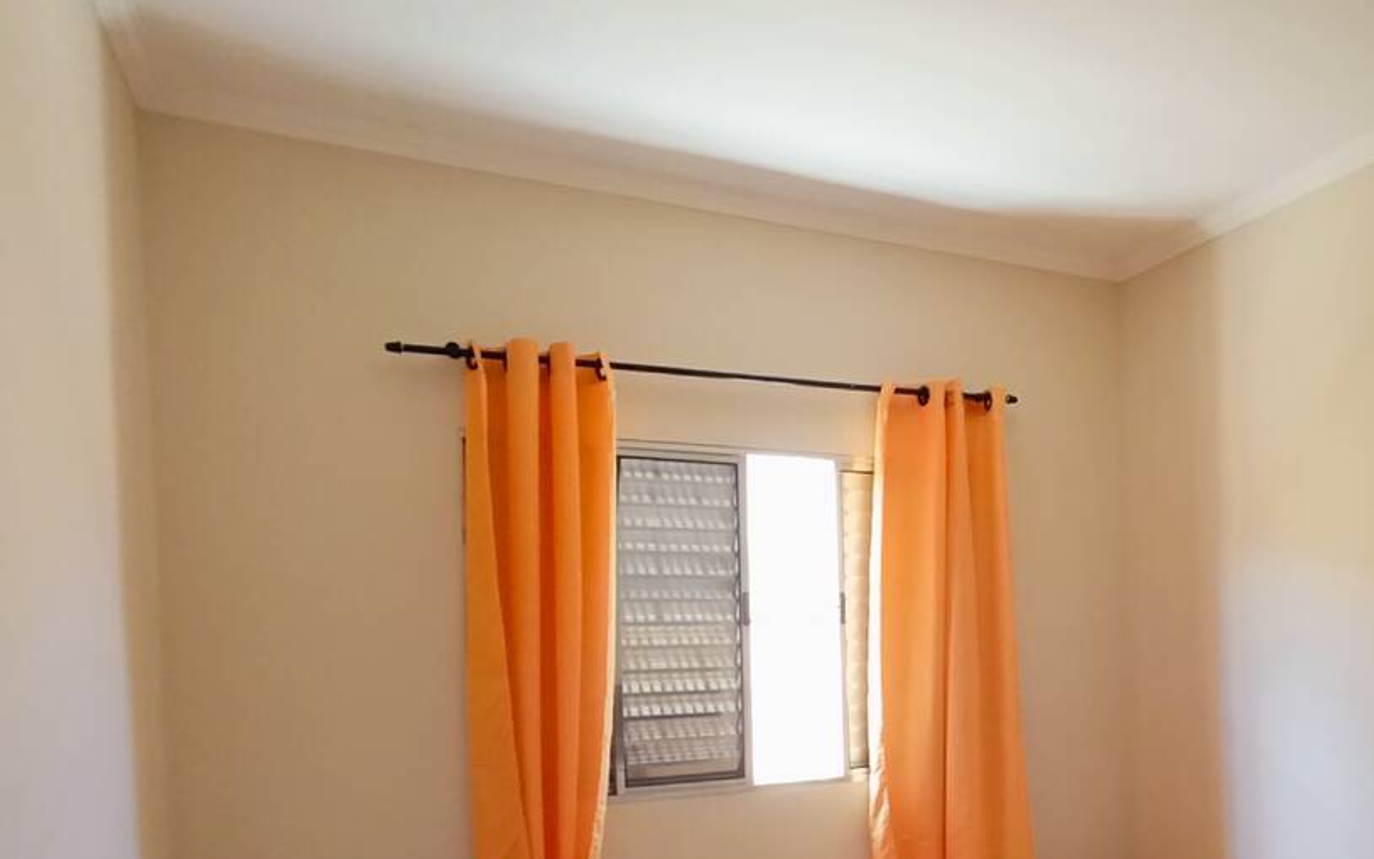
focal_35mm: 30
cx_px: 1013
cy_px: 660
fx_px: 1124
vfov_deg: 40.5
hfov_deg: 59.9
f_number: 2.2
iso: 320
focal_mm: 1.65
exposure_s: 1/40
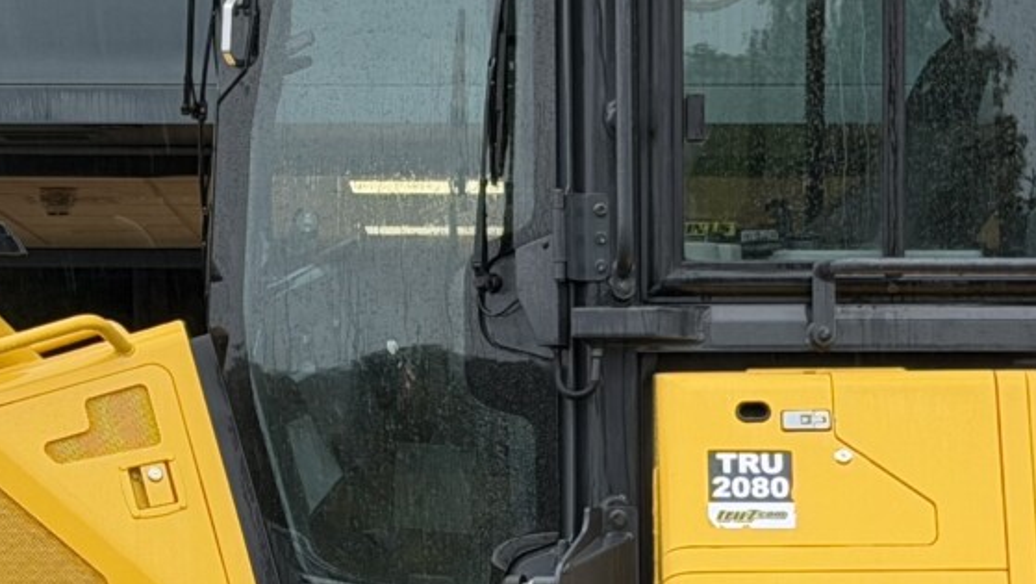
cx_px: 430
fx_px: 5139
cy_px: 599
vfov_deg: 6.5
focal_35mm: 187
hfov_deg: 11.5
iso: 100
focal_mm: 6.76
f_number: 1.78
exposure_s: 1/60
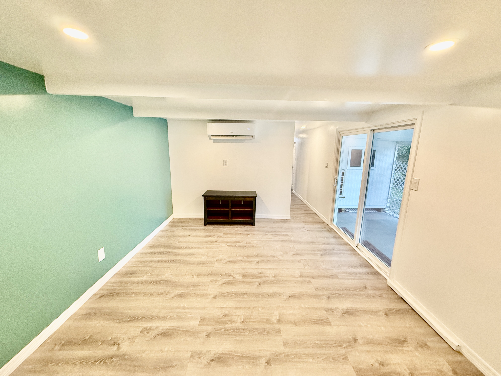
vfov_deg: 85.7
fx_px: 203
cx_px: 250
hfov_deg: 102.1
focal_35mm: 14
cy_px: 188
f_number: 2.2
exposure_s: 1/120
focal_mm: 2.22
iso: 320
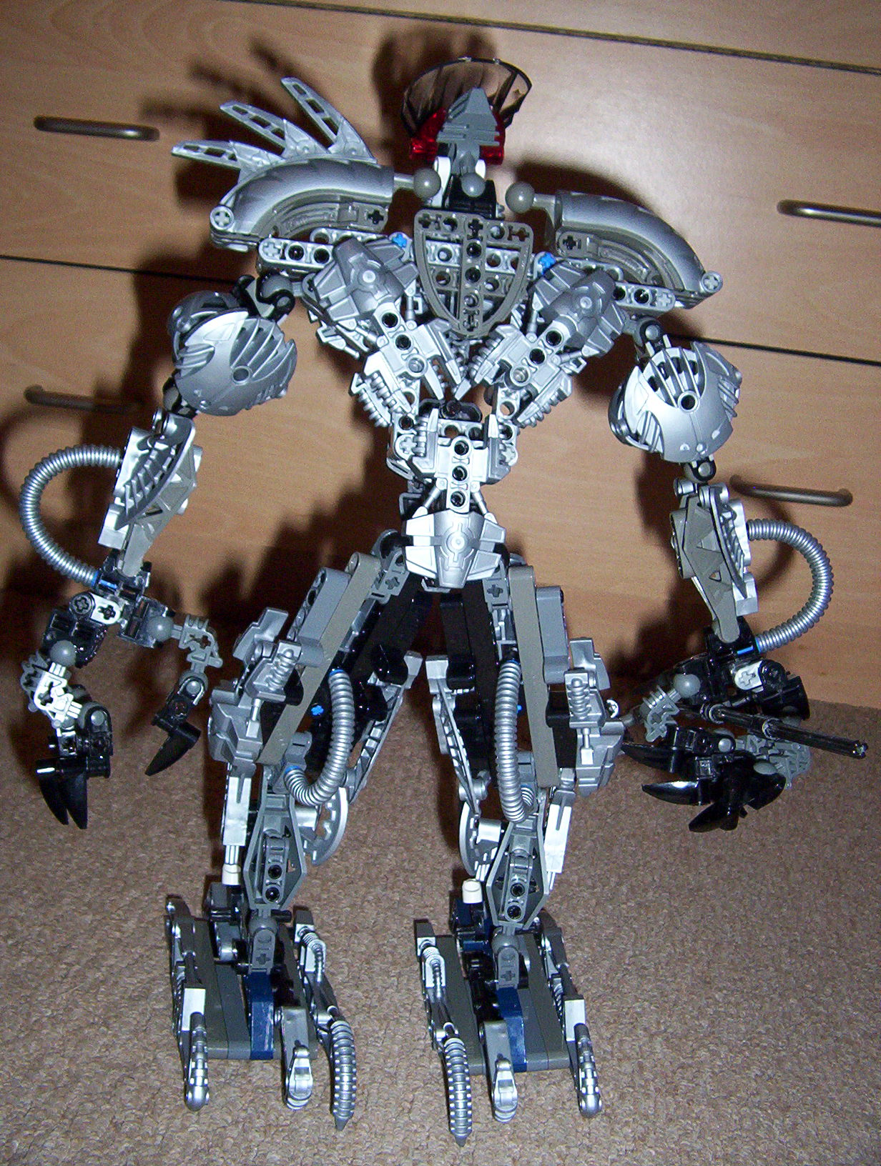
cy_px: 583
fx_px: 1318
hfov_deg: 37.0
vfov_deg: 47.8
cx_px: 440
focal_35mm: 39
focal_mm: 5.26
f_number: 3.84
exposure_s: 1/60
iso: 140
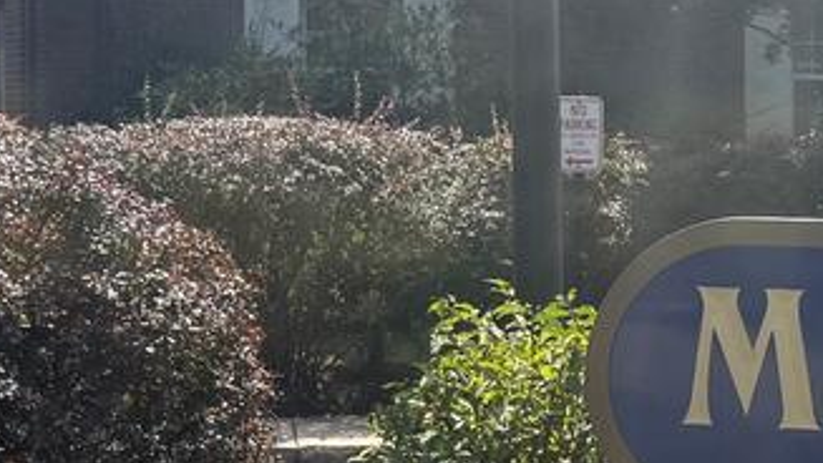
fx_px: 2510
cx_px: 931
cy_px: 141
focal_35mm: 115
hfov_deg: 17.9
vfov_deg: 10.5
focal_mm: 6.76
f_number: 1.78
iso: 100
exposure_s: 1/4975
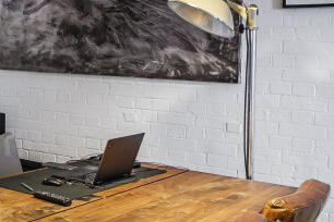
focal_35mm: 67
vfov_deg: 20.2
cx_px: -86
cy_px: 57
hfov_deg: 26.2
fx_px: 622
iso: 640
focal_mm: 13.4
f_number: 5
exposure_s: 1/10
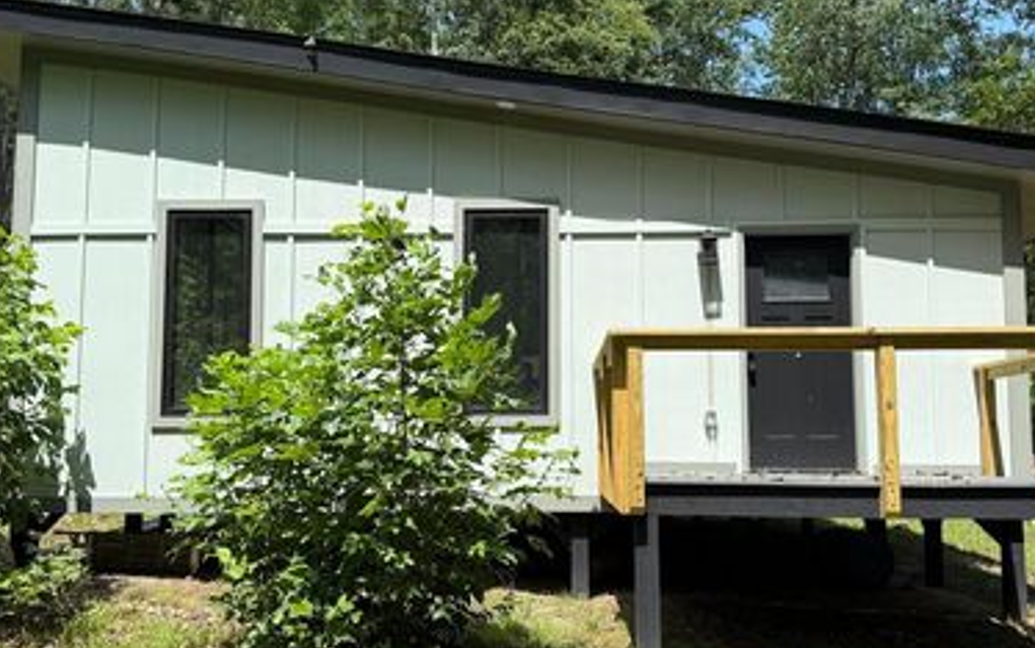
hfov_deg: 56.7
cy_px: 353
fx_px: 959
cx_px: 523
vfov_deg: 37.3
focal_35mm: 34
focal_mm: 6.76
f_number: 1.78
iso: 80
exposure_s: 1/2525
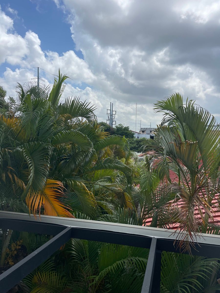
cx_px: 110
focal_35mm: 25
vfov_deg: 69.4
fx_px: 212
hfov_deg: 54.9
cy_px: 146
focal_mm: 5.1
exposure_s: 1/4348
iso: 32
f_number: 1.6
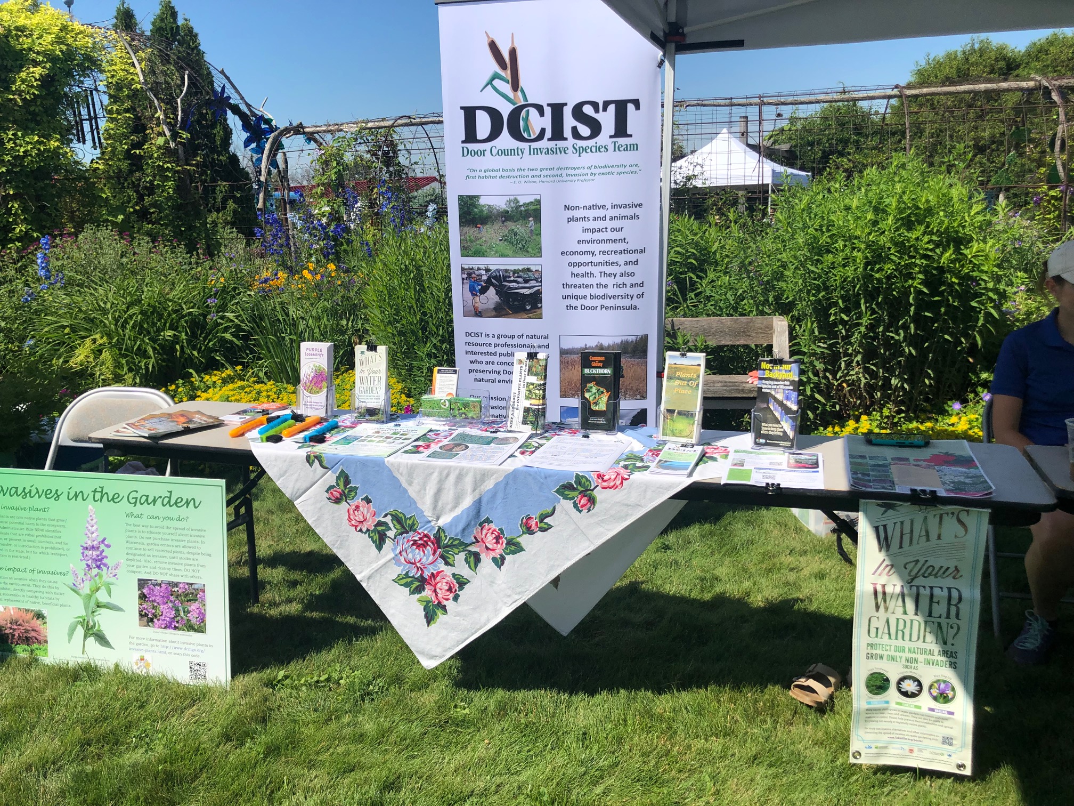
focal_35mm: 28
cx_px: 537
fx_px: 869
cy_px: 403
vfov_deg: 49.7
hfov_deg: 63.4
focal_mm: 3.99
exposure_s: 1/3205
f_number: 1.8
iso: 20
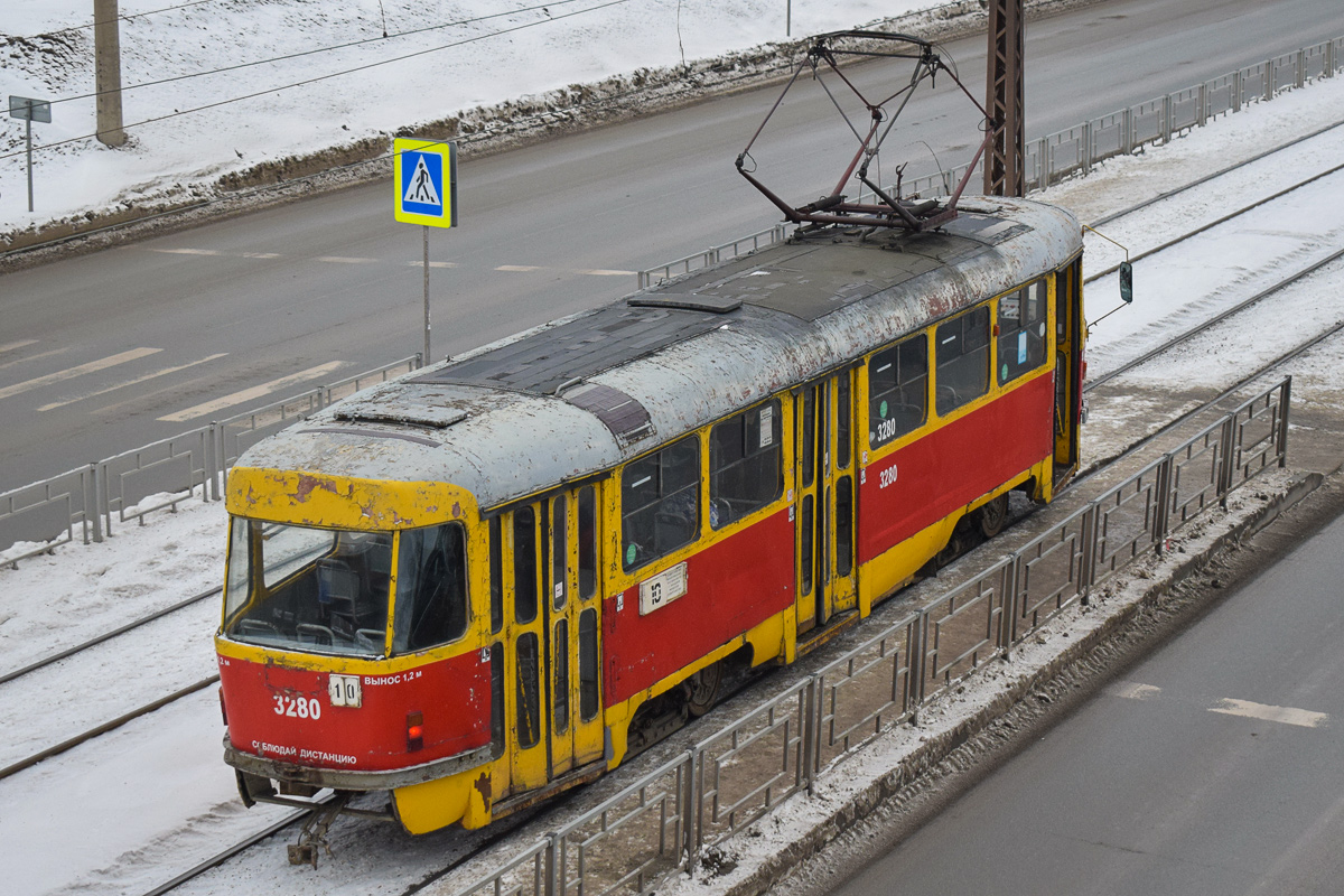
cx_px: 672
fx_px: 2688
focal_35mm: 72
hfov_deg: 28.1
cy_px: 448
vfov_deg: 18.9
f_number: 5.6
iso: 800
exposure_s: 1/800
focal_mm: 48
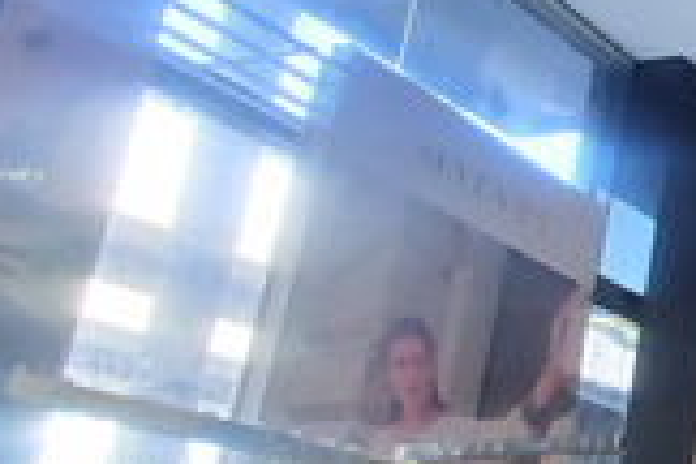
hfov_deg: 24.5
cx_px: 1134
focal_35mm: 55
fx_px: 1063
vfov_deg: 24.2
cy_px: 385
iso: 160
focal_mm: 1.8
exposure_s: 1/50
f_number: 2.2
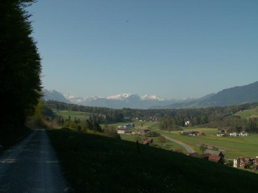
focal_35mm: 40
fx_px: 298
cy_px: 96
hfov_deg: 46.8
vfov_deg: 36.0
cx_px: 129
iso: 50
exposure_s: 1/200
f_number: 8
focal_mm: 6.6
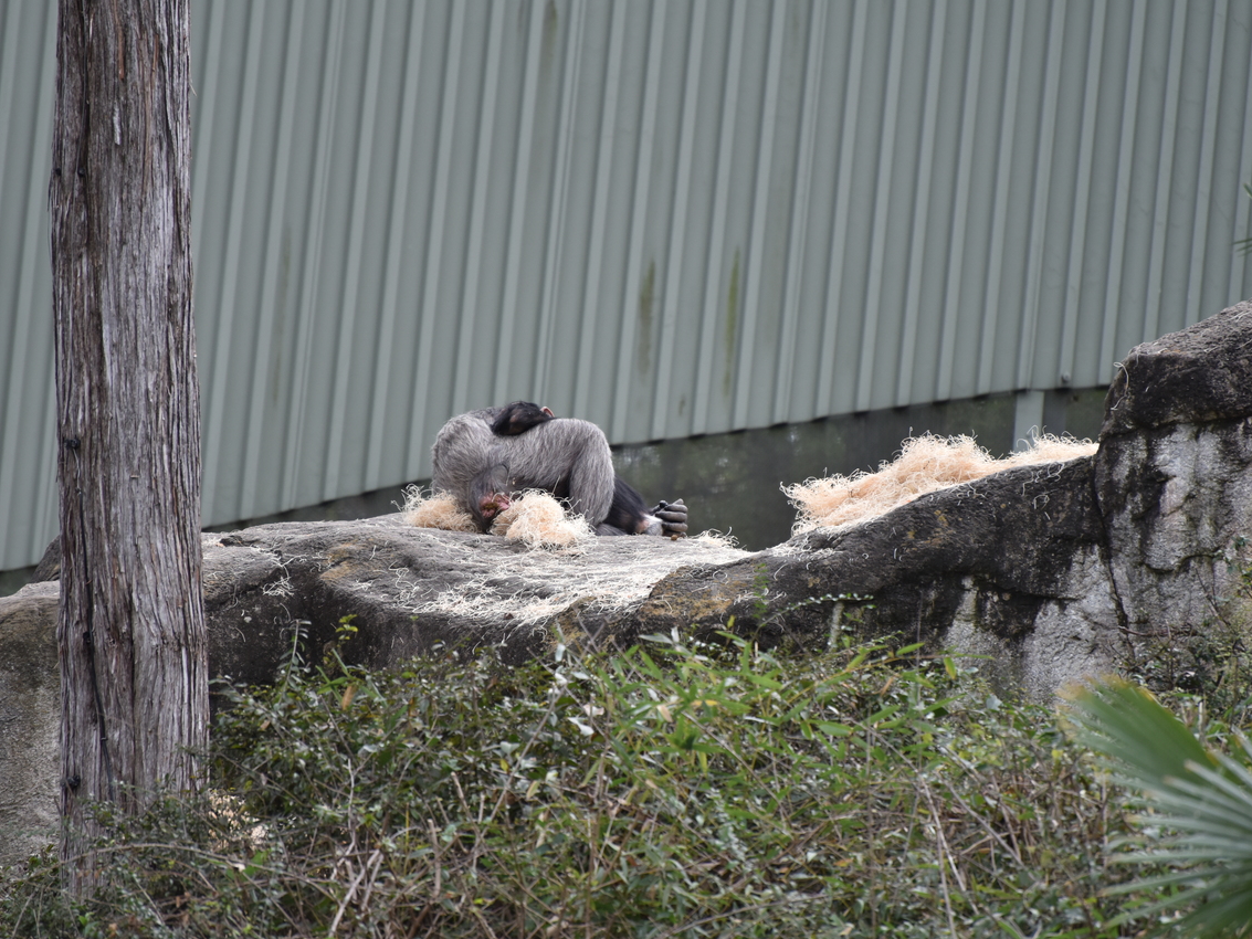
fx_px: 11792
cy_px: 470
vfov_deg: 4.6
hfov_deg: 6.1
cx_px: 595
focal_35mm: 326
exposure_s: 1/640
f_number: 5.6
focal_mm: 300
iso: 800
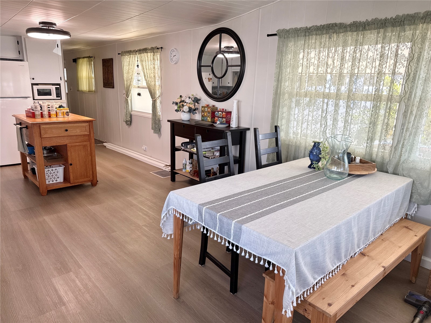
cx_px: 216
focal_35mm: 24
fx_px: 299
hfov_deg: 71.6
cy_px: 162
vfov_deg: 56.8
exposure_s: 1/121
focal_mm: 6.76
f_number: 1.78
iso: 125
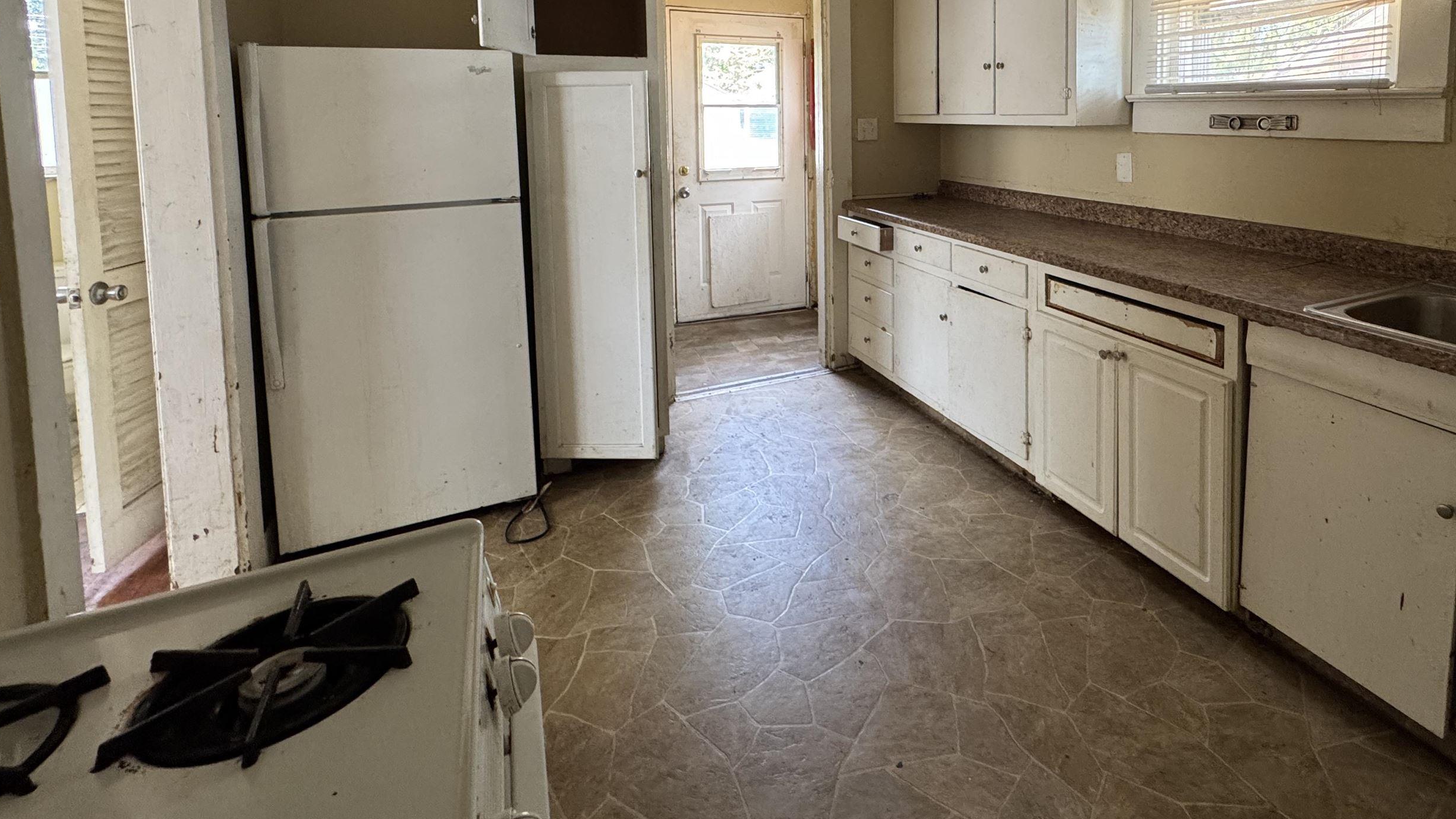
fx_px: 734
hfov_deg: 88.3
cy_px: 170
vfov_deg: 54.5
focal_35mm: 19
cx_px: 880
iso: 250
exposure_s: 1/99
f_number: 2.2
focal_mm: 2.22
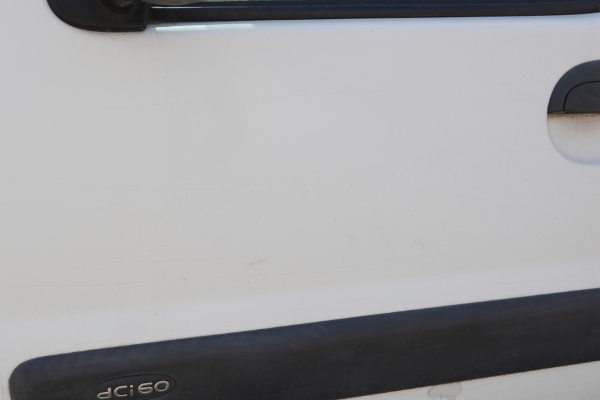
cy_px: 321
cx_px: 114
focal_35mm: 42
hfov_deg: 44.0
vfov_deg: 31.1
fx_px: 700
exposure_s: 1/400
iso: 100
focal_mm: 16
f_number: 4.5
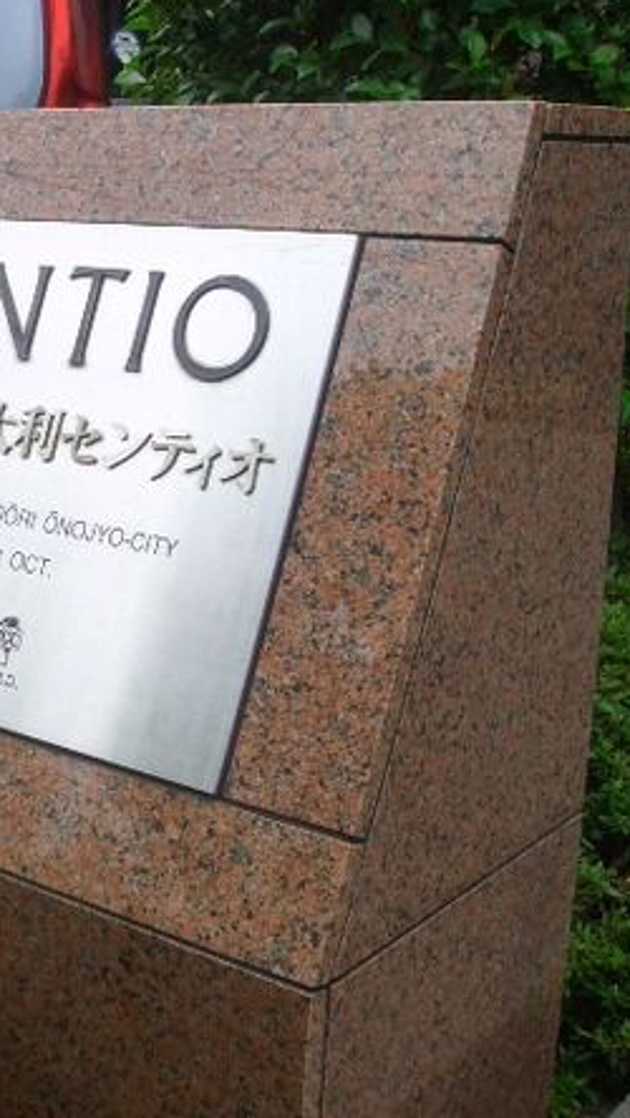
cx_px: 8
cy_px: 556
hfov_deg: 21.9
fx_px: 1573
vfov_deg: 39.2
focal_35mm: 53
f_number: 4
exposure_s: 1/125
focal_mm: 4.8
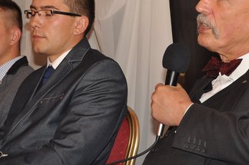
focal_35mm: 145
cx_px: 109
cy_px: 44
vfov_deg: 9.4
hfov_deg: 14.2
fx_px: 1001
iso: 500
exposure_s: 1/60
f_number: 5
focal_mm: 52
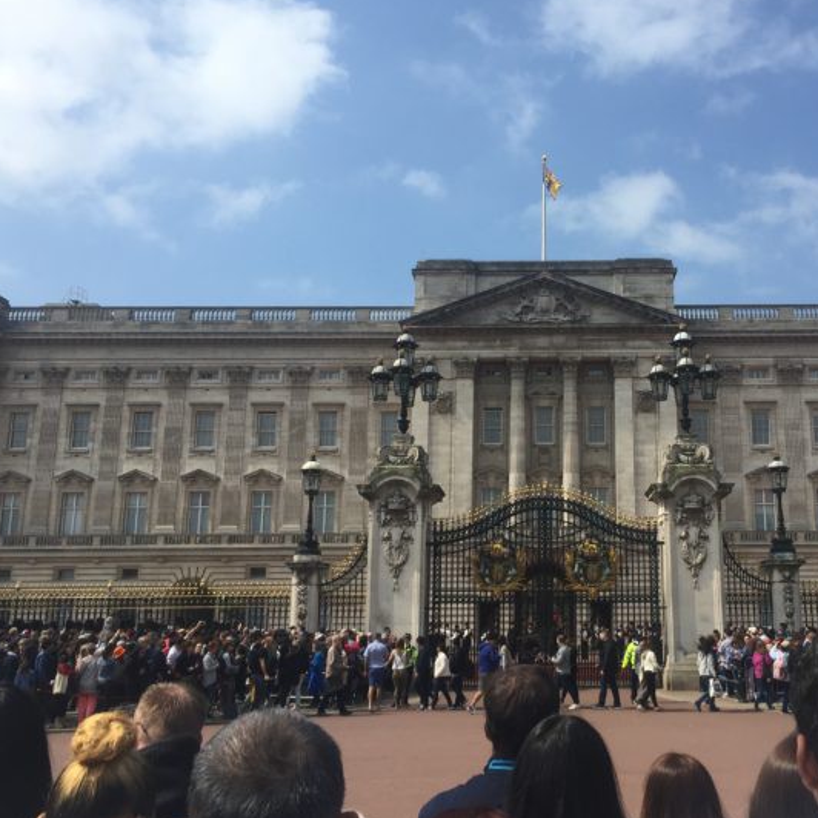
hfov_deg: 44.3
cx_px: 541
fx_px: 989
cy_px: 407
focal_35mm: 37
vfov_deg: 44.9
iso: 32
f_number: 2.2
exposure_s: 1/2475
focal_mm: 4.15
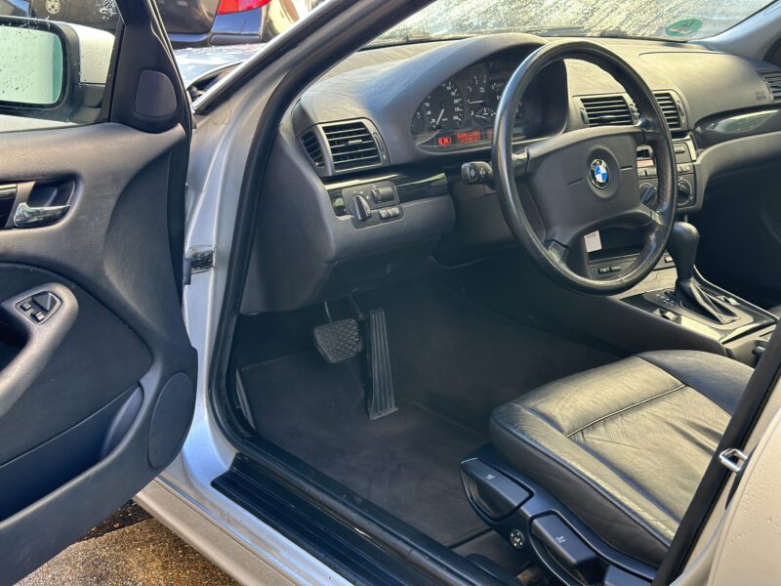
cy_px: 293
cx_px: 390
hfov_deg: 39.7
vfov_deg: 30.3
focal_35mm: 48
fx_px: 1083
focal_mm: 6.86
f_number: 1.78
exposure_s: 1/111
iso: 80
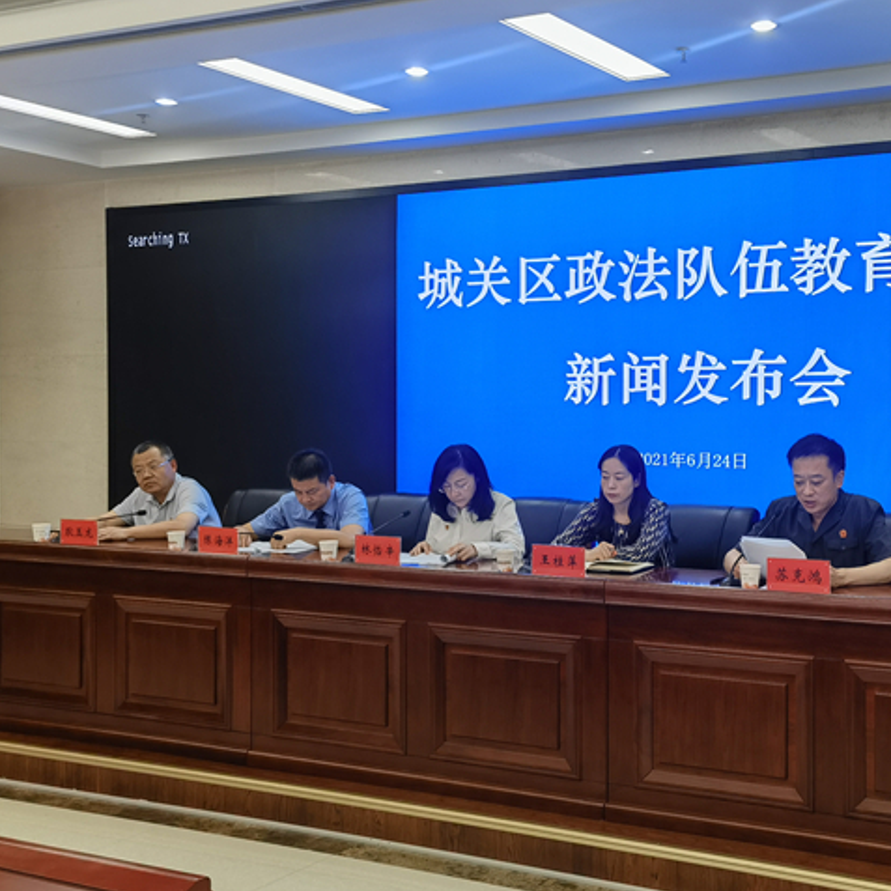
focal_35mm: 48
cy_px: 447
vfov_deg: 35.4
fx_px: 1398
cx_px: 637
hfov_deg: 34.8
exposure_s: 1/100
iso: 125
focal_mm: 6.67
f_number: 1.9
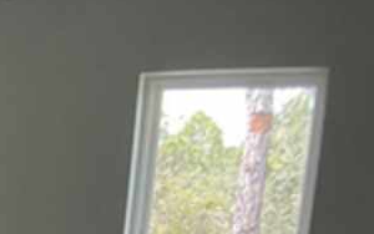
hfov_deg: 14.2
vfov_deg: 9.4
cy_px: 473
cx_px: -293
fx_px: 1336
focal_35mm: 131
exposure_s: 1/120
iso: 40
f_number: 1.8
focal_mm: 3
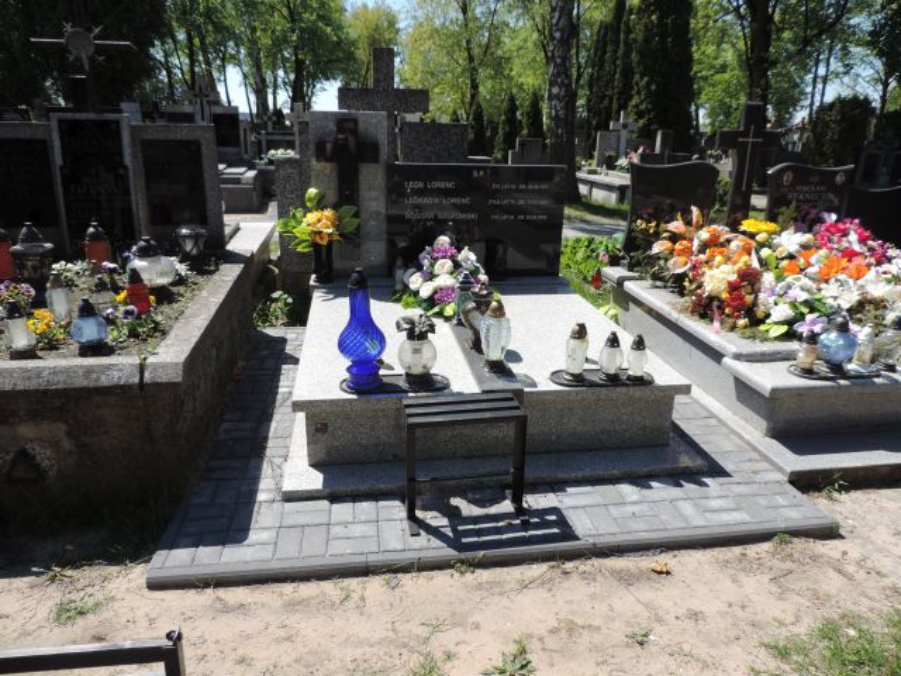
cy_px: 338
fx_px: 625
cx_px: 450
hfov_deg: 71.6
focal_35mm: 24
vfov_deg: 56.8
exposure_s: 1/800
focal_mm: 4.3
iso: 80
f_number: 3
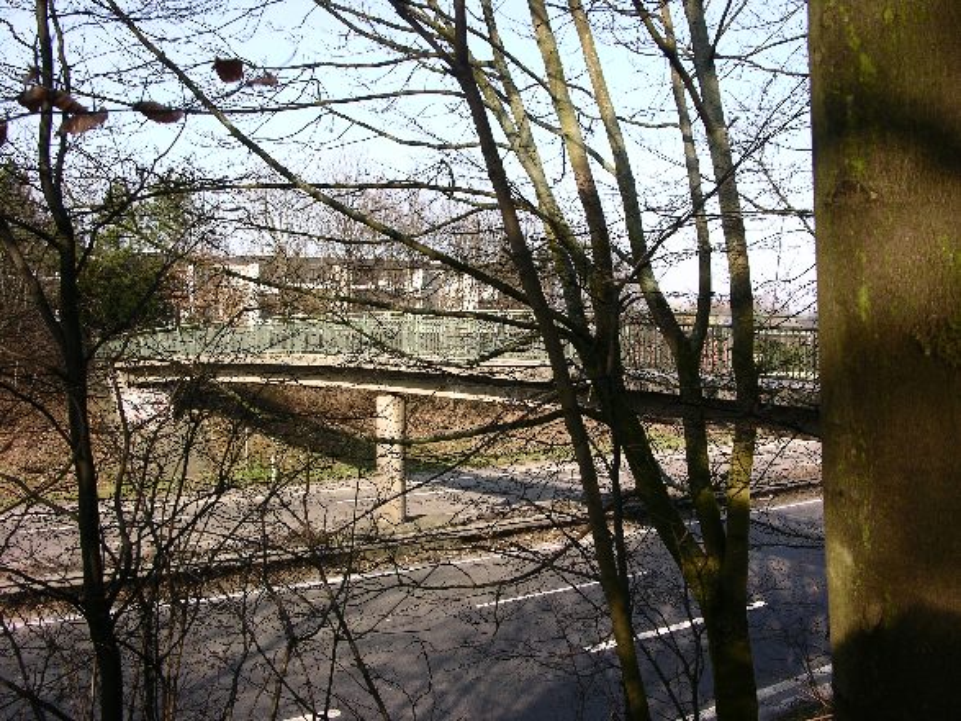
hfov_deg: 52.6
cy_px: 360
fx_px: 971
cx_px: 480
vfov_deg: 40.7
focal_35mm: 35
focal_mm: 8.9
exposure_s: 1/82.9
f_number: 6.3
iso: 50
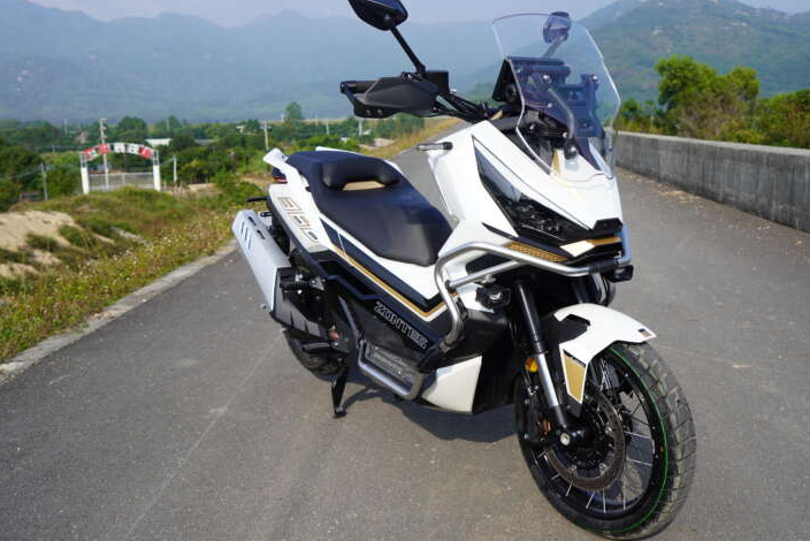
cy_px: 261
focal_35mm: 35
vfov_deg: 37.9
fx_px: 788
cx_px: 449
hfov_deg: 54.3
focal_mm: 29
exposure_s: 1/500
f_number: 5
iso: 100
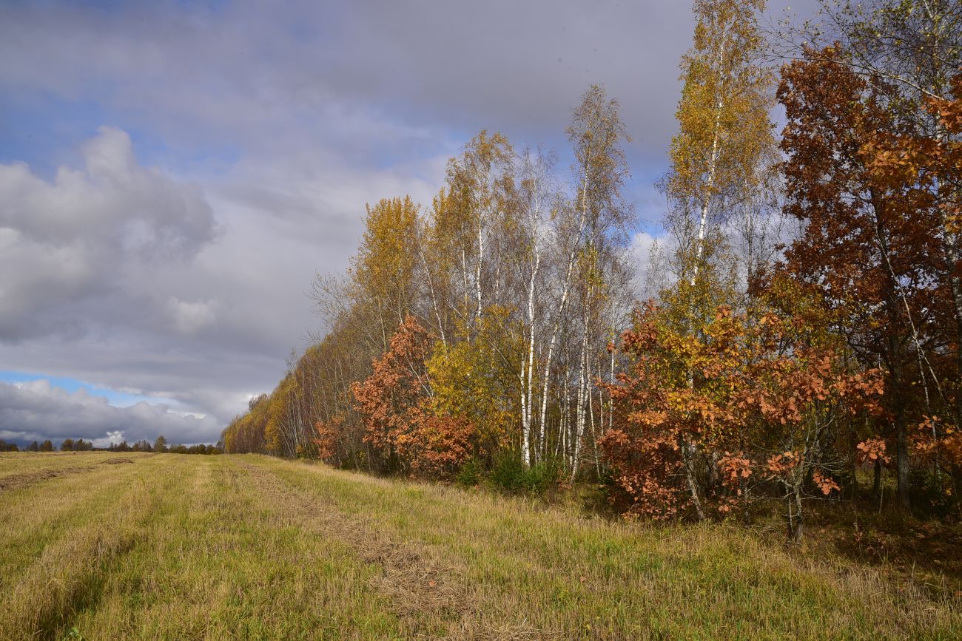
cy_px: 320
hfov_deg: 39.6
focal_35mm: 50
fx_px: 1336
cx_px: 481
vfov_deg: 27.0
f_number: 14
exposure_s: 1/100
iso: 125
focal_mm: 50
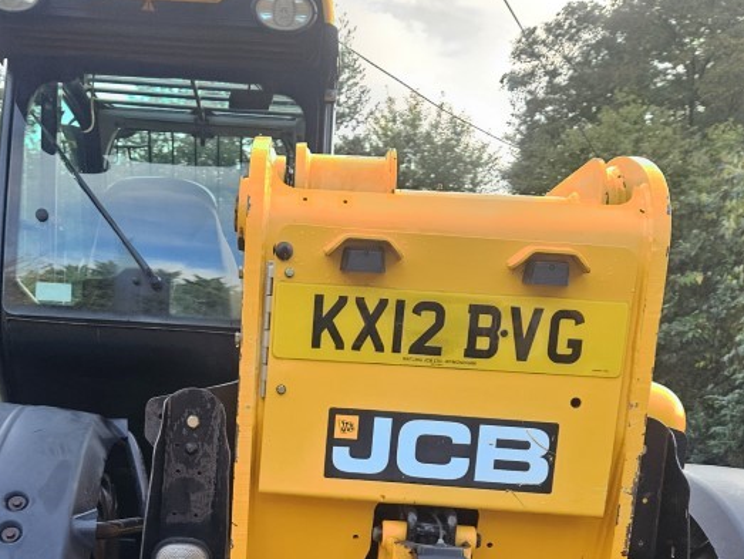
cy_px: 515
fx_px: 968
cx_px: 273
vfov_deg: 30.6
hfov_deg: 41.7
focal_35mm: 45
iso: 64
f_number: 1.8
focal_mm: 5.4
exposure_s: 1/190
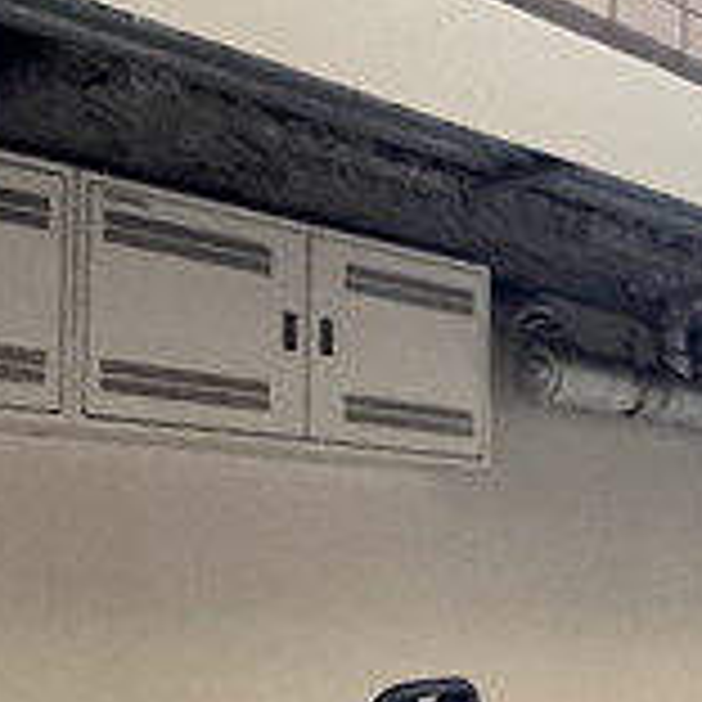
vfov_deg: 28.4
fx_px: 1354
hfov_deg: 26.3
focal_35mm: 59
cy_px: 562
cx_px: 814
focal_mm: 1.57
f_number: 1.8
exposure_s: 1/60
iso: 800
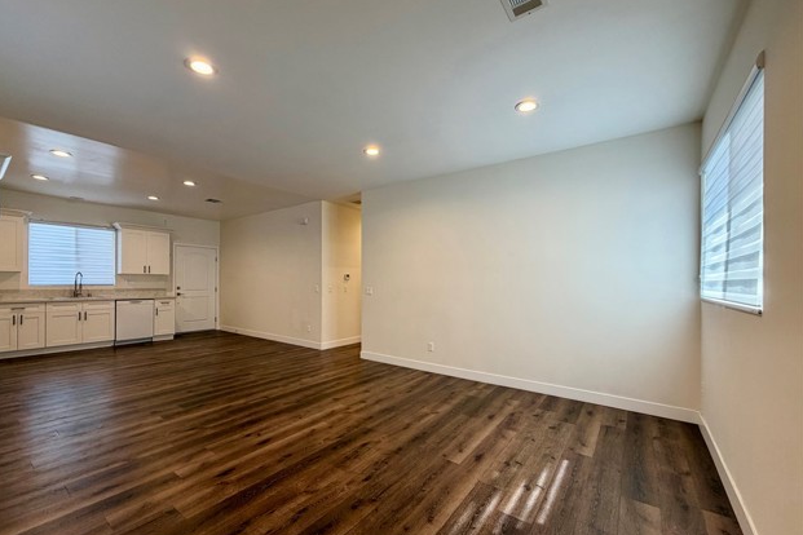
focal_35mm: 15
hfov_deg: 100.4
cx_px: 391
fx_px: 335
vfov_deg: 77.3
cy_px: 282
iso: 125
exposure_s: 1/120
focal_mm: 2.22
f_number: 2.2
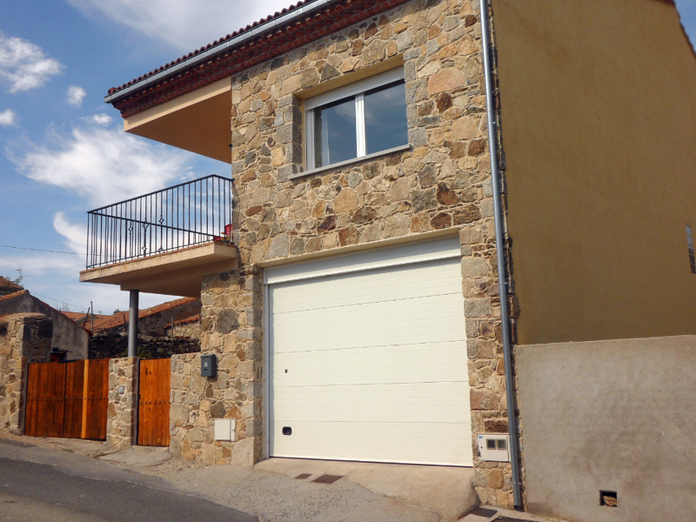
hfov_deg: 51.3
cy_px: 256
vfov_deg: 39.7
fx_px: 724
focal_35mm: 36
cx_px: 318
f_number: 3.7
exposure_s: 1/1000
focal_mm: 5.7
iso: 80
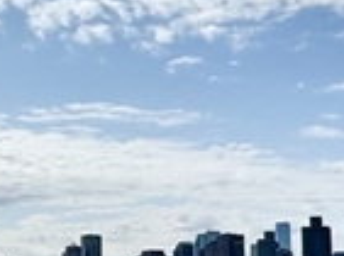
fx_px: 1011
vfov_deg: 14.4
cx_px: -37
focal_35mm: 102
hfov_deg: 18.6
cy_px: 171
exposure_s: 1/5650
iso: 32
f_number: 2.2
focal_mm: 2.22
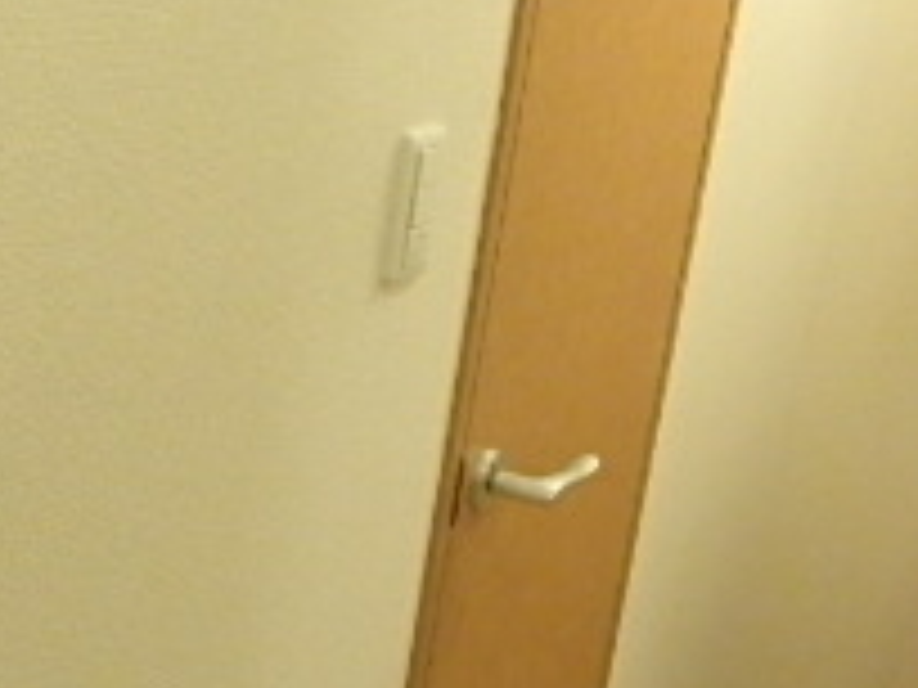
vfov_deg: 22.3
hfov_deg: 24.2
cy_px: 342
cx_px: -392
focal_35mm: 66
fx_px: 1750
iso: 800
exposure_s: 1/30
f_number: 3.5
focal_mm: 3.7
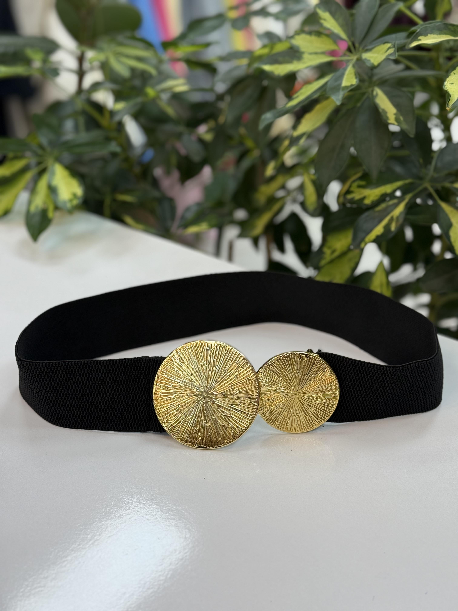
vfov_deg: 39.7
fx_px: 847
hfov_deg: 30.3
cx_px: 229
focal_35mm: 48
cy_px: 306
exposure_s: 1/100
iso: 80
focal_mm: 6.76
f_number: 1.78
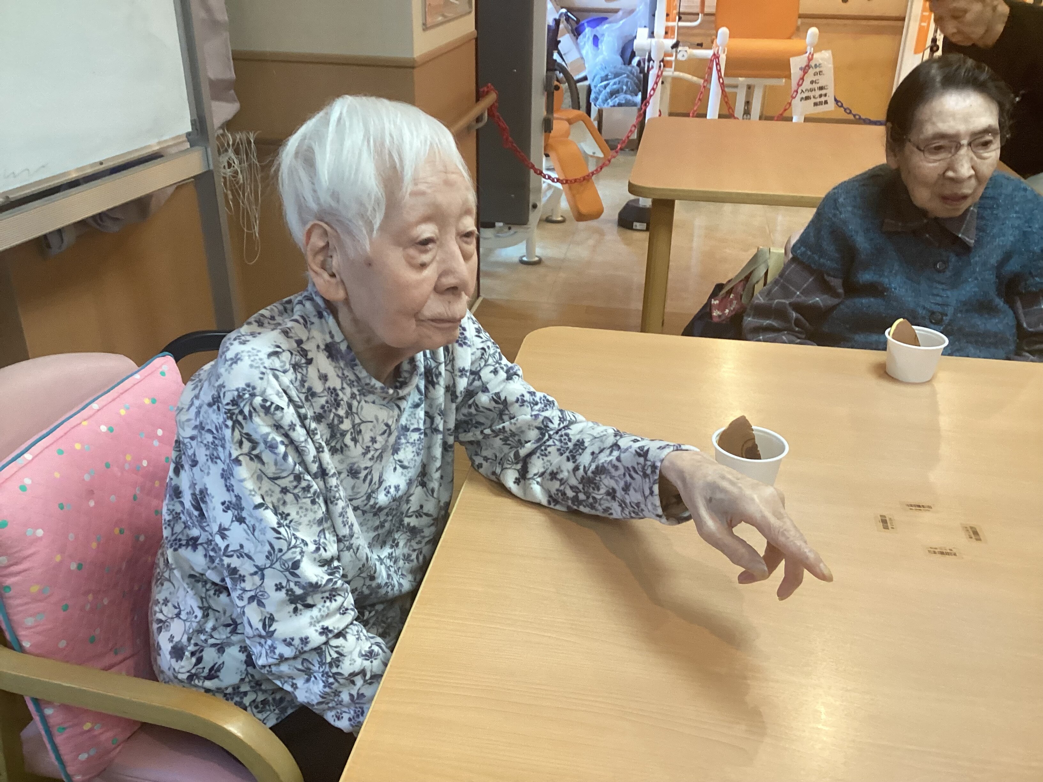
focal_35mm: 31
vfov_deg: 45.4
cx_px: 522
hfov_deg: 58.4
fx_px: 934
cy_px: 391
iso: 160
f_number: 2.4
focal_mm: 3.3
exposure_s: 1/60
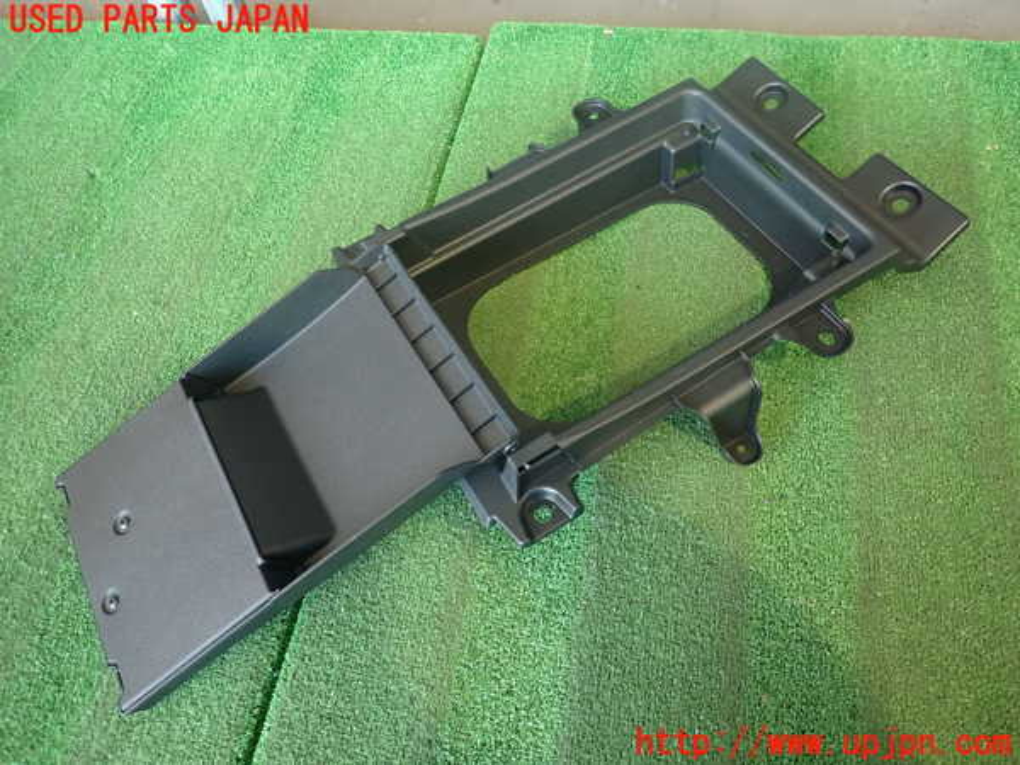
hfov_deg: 69.4
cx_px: 510
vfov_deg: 54.9
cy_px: 382
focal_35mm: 25
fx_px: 737
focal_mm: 4.5
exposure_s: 1/30
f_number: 2
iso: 320
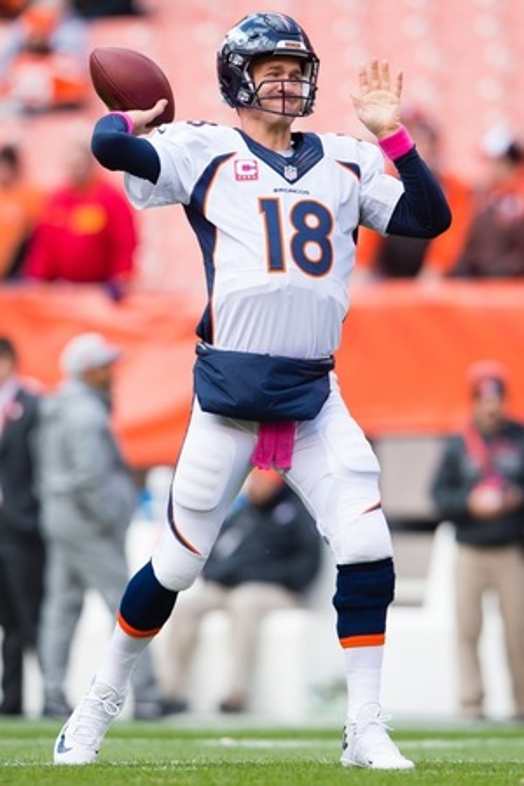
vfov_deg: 5.2
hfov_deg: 3.4
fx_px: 8733
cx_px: 262
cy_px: 393
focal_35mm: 400
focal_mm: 400
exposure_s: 1/1600
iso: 400
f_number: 4
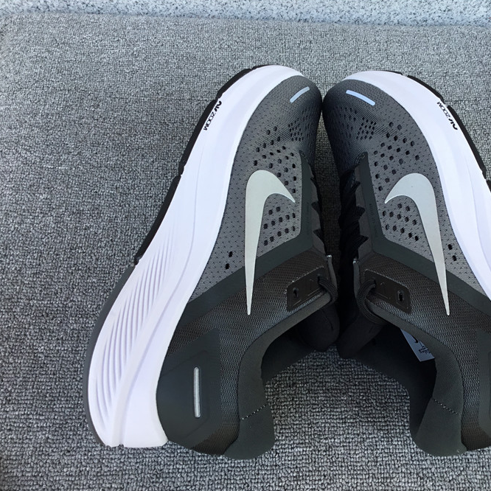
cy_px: 247
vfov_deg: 44.9
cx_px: 324
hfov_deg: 44.3
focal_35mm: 37
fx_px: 594
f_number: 2.4
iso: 25
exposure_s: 1/128
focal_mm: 3.3
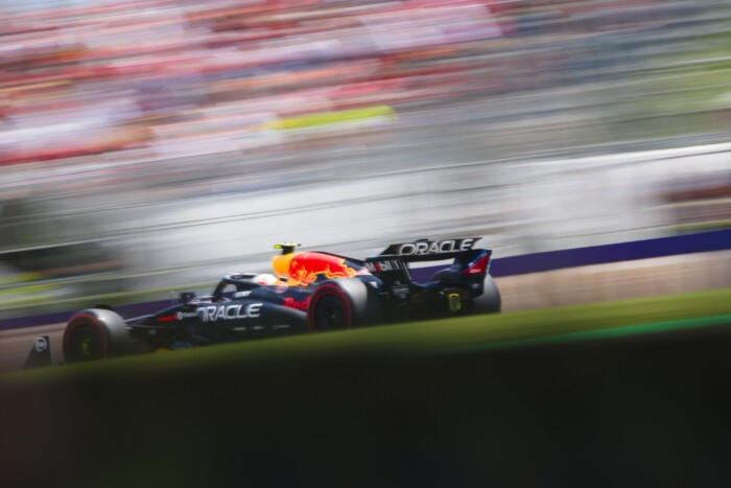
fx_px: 8123
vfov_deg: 3.4
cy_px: 244
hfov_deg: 5.2
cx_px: 366
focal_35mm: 400
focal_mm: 400
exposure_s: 1/15
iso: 32
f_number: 16
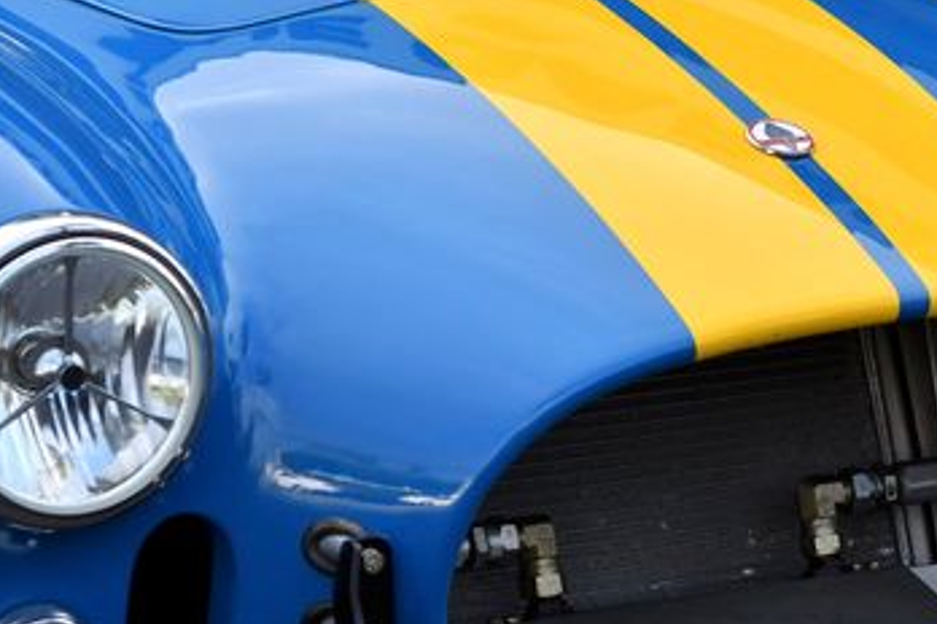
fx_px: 5023
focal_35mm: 193
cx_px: 749
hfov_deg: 10.6
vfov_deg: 7.1
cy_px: 520
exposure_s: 1/320
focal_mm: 70
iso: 400
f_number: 7.1
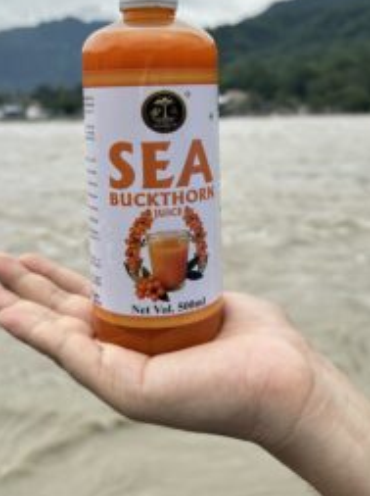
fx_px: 543
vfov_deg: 47.9
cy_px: 149
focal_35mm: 38
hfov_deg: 37.6
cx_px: 188
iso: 80
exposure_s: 1/1949
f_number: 1.78
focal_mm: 6.86
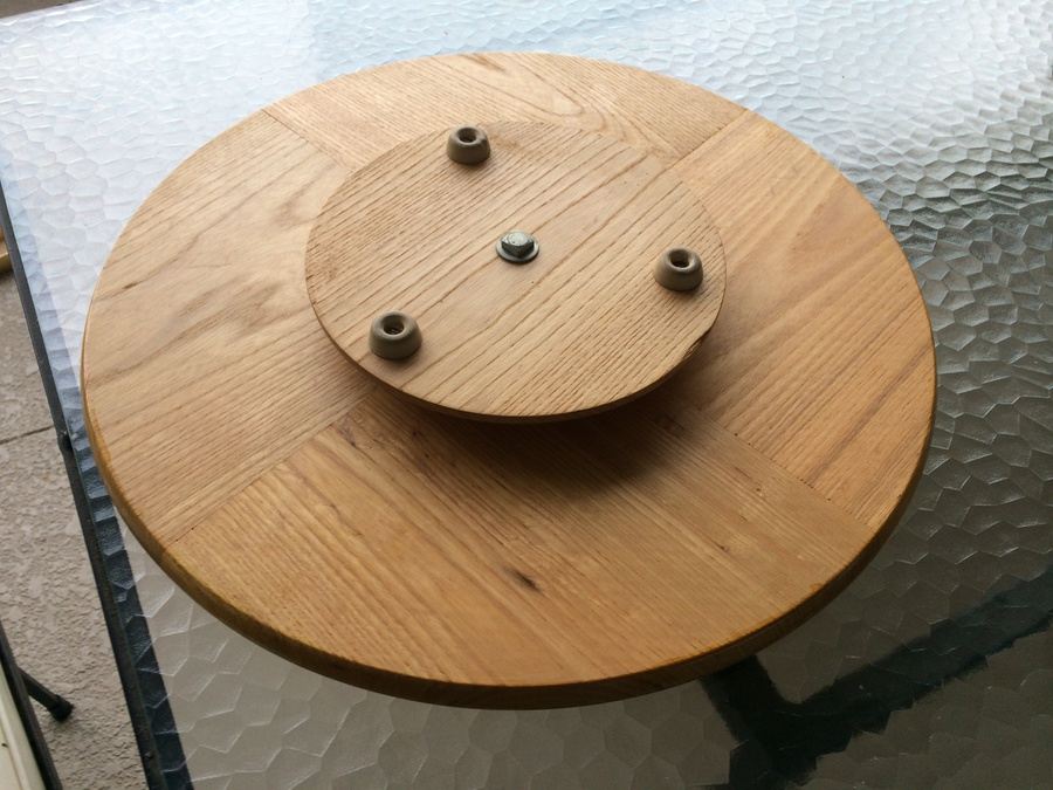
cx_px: 526
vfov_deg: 46.8
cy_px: 395
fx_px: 913
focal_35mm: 30
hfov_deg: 60.0
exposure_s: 1/60
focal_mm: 4.12
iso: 40
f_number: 2.2
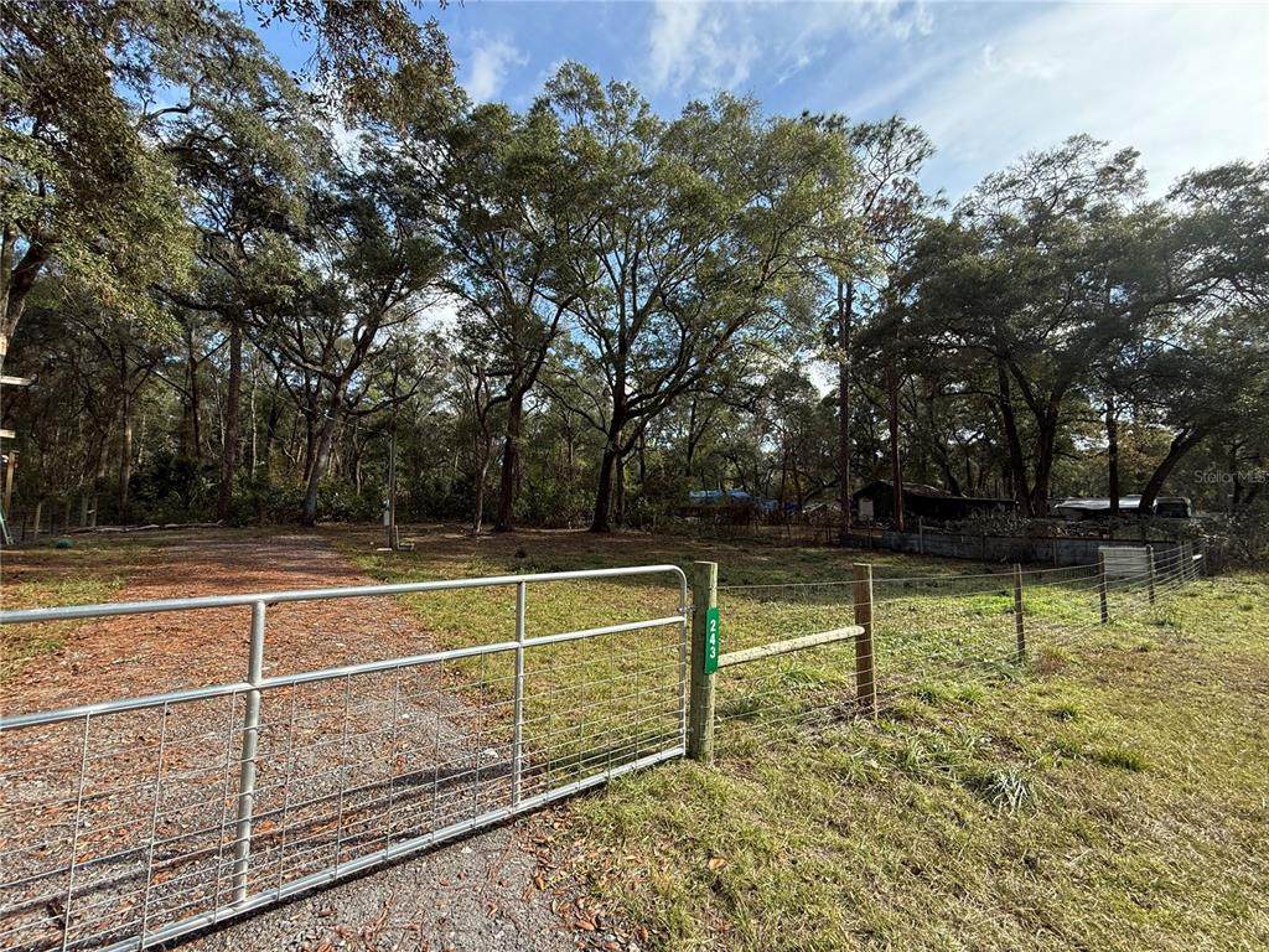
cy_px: 476
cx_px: 634
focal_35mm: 14
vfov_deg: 85.7
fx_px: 513
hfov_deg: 102.1
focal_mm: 2.22
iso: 50
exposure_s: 1/518
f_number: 2.2
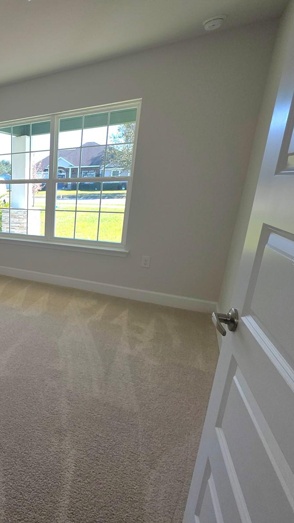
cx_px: -17
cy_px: 261
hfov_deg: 46.0
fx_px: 263
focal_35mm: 19
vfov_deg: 89.6
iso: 20
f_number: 1.9
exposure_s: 1/120
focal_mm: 2.2
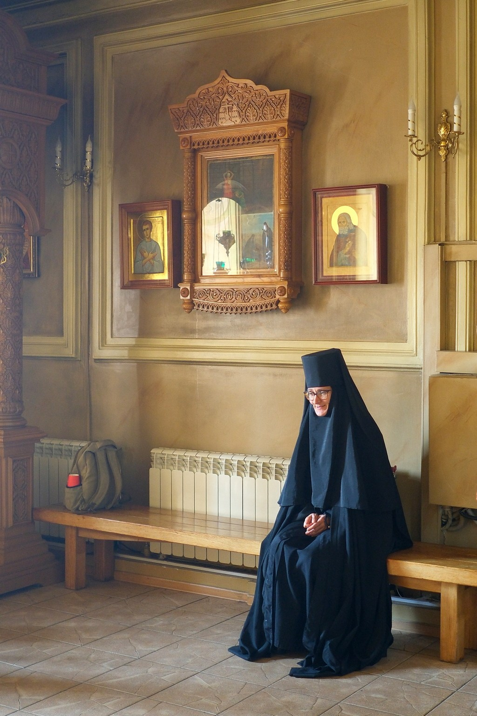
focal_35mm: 35
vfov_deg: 54.4
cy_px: 358
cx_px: 238
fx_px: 696
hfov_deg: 37.9
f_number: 2
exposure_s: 1/50
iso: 1250
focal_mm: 23
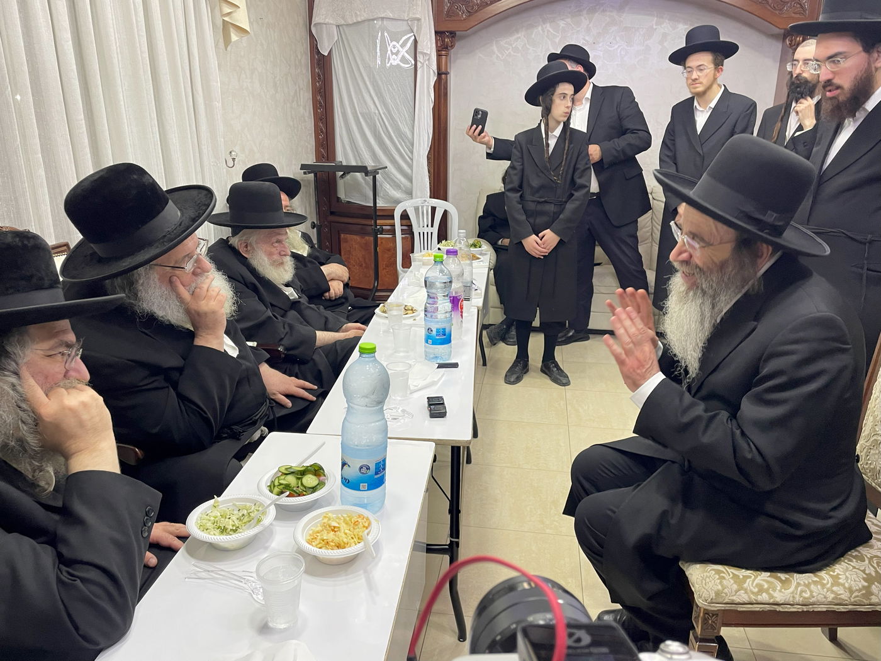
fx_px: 662
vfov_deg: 53.1
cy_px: 330
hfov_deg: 67.3
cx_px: 440
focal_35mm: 26
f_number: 1.6
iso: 80
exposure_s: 1/50
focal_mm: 4.2
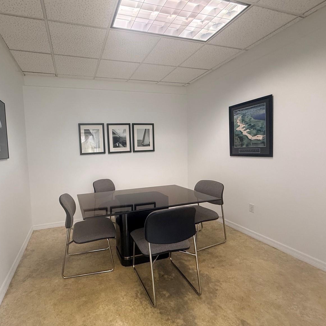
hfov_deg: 82.7
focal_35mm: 17
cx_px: 126
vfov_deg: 84.0
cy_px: 159
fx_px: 181
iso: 200
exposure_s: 1/99
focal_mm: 2.22
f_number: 2.2
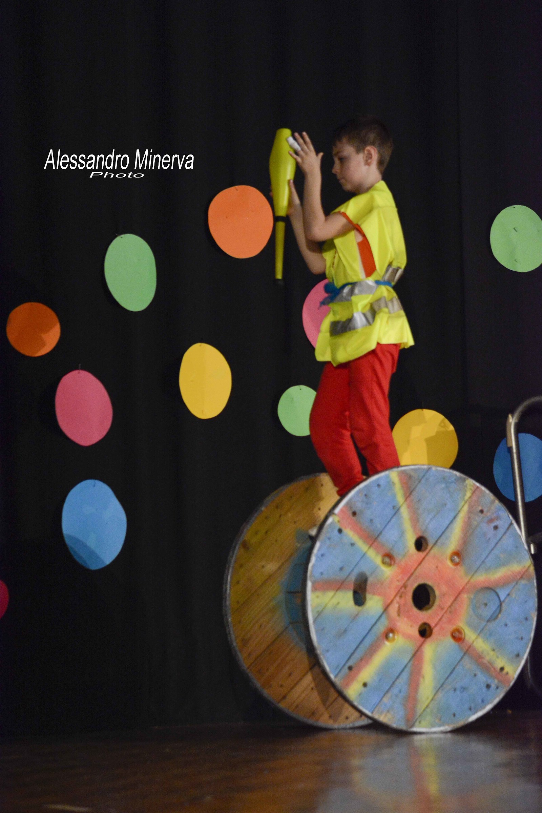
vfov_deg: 14.9
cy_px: 406
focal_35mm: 138
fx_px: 3116
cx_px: 271
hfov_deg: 9.9
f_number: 4.5
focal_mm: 92
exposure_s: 1/250
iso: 2500
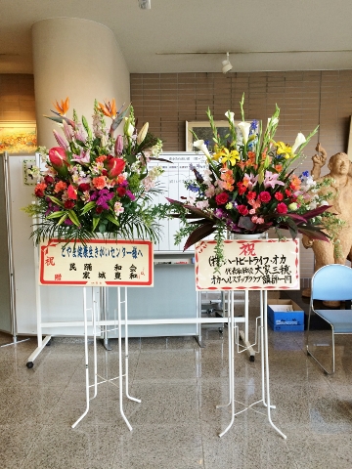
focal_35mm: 29
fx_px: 393
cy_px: 234
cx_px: 176
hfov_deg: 48.2
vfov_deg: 61.7
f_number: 2.2
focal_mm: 4.15
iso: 40
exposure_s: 1/40
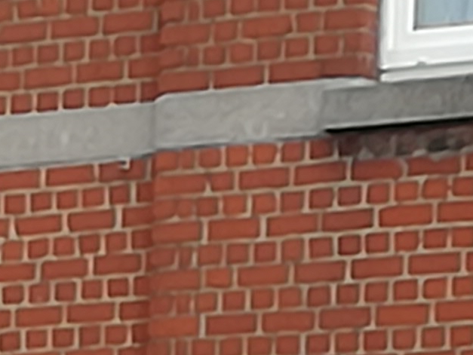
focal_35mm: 179
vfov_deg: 7.9
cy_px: 705
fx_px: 2447
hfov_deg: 11.0
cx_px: 140
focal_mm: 3.79
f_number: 2
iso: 50
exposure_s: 1/627
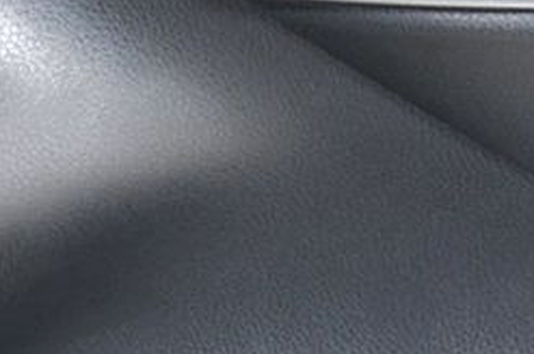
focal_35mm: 311
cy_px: 440
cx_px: 761
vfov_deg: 4.4
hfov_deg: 6.6
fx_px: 4607
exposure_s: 1/50
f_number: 4.8
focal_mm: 50
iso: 2500
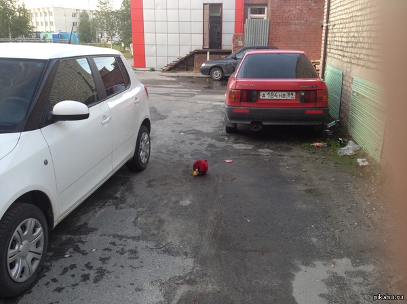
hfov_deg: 52.7
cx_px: 204
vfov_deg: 40.6
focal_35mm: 35
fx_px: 411
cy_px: 152
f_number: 2.4
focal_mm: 4.28
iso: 50
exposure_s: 1/40
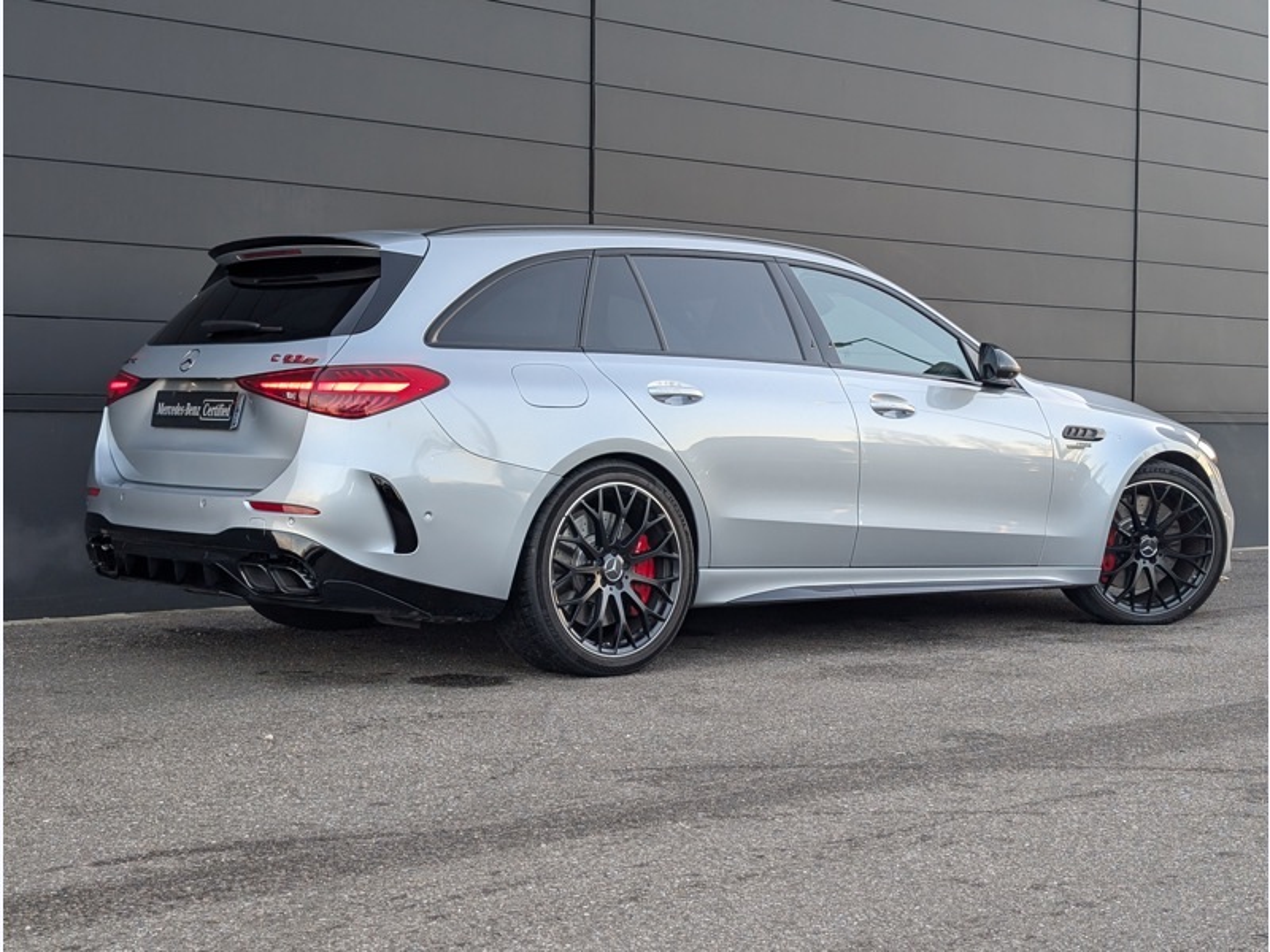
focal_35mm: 49
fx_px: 1798
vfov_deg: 29.7
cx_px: 635
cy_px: 476
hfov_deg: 38.9
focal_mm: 6.9
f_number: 1.68
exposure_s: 1/132
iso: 40
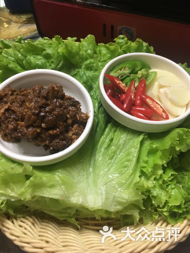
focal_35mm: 29
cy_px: 126
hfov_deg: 48.2
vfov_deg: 61.7
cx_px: 95
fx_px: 212
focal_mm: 4.15
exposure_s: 1/33
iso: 125
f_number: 2.2
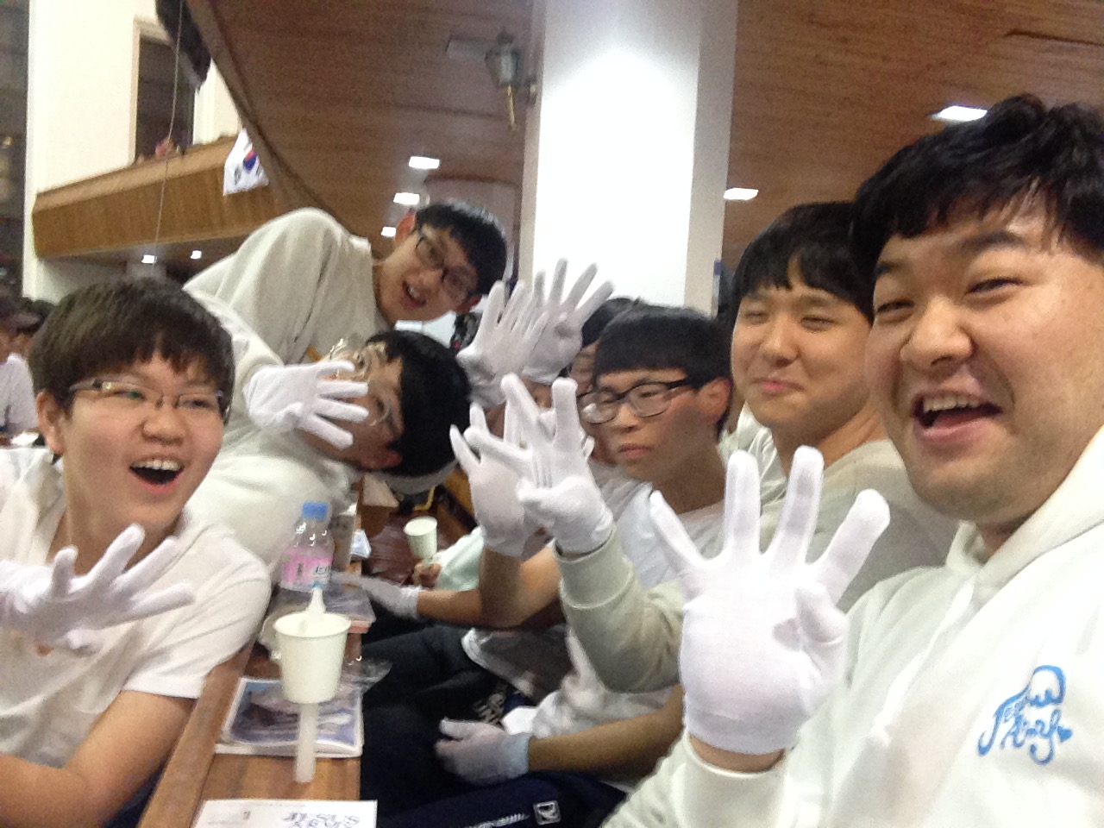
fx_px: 1052
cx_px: 552
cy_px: 414
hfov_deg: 55.4
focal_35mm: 33
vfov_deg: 42.9
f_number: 2.4
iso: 400
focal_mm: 2.15
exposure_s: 1/20
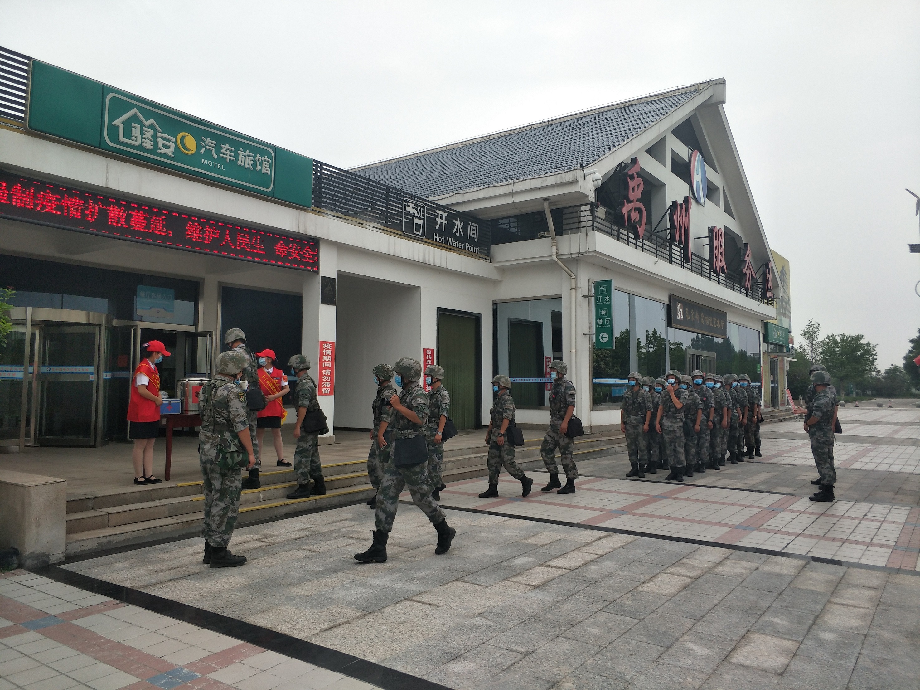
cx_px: 460
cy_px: 345
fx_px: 664
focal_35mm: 25
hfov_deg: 69.4
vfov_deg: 54.9
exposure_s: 1/544
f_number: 2
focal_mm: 4.42
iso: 50
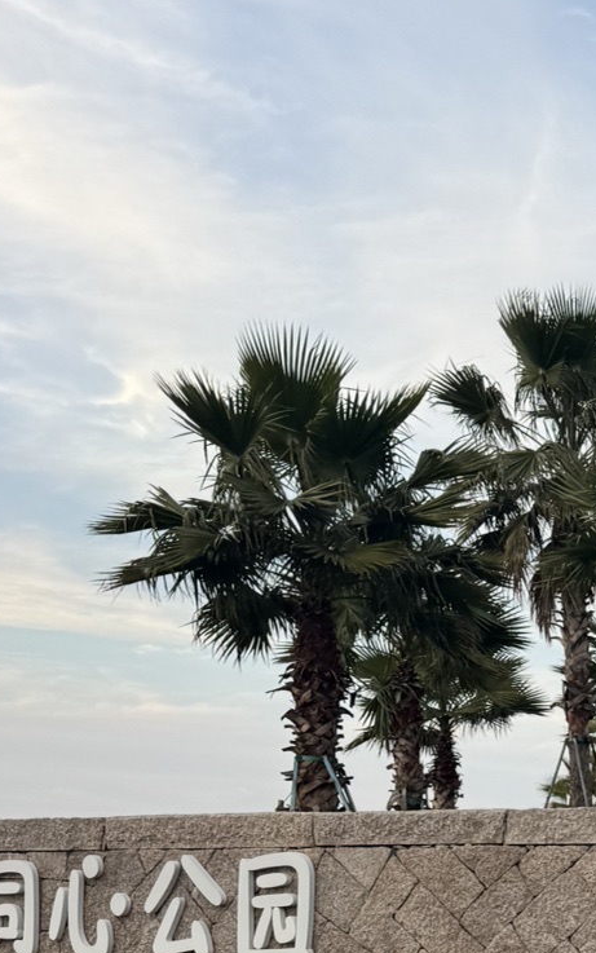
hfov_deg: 17.5
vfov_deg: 28.6
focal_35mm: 69
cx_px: 808
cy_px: 866
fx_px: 1792
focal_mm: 6.76
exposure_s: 1/621
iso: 80
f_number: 1.78
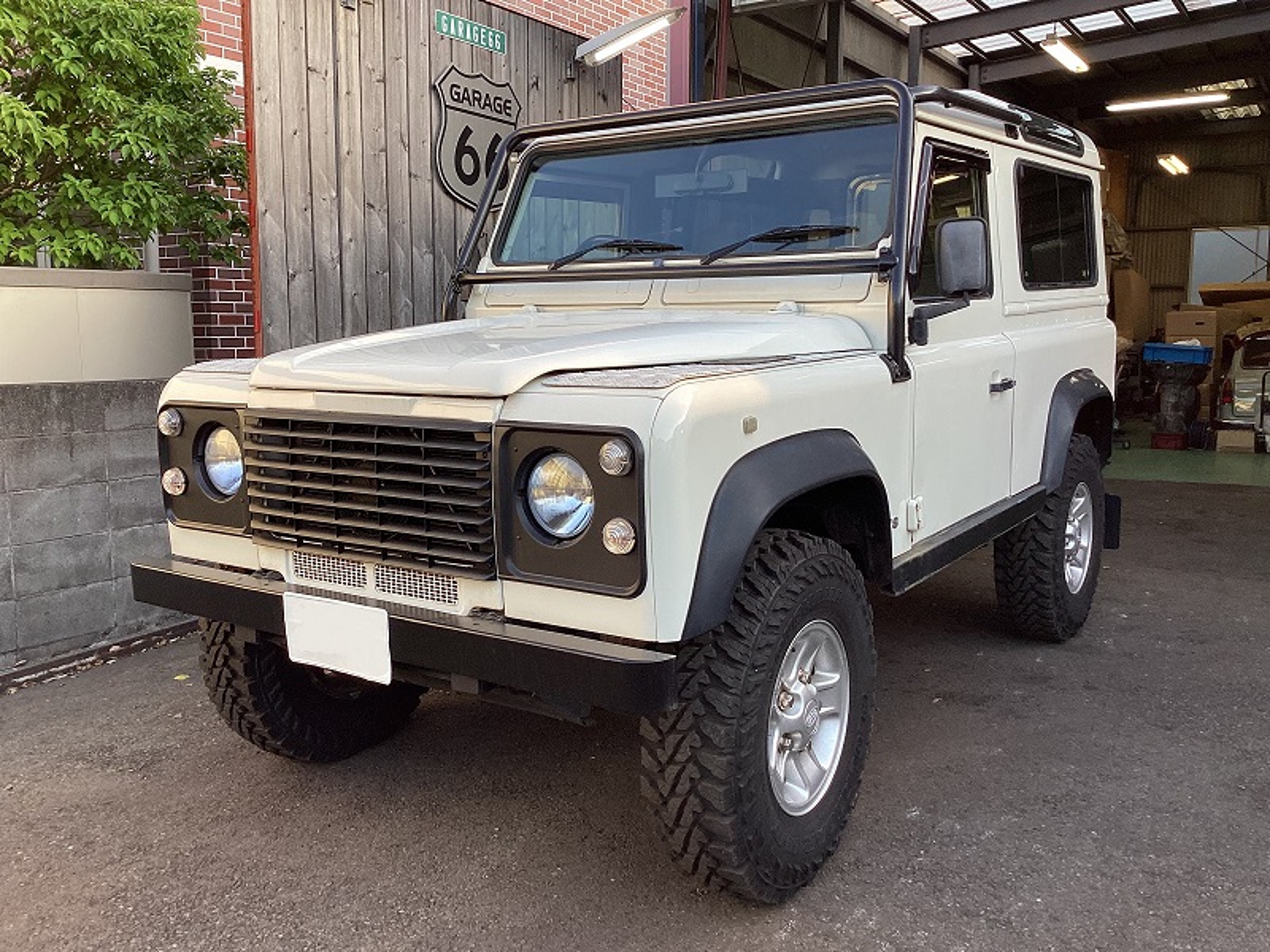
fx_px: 1137
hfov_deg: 58.4
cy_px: 476
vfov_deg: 45.4
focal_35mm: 31
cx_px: 635
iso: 25
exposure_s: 1/124
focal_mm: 3.3
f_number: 2.4
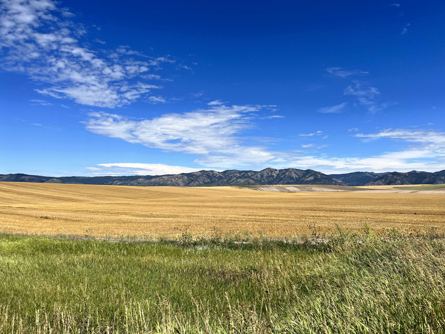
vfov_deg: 53.1
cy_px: 167
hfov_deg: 67.3
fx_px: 334
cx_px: 222
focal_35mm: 26
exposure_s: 1/5319
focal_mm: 5.1
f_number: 1.6
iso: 50
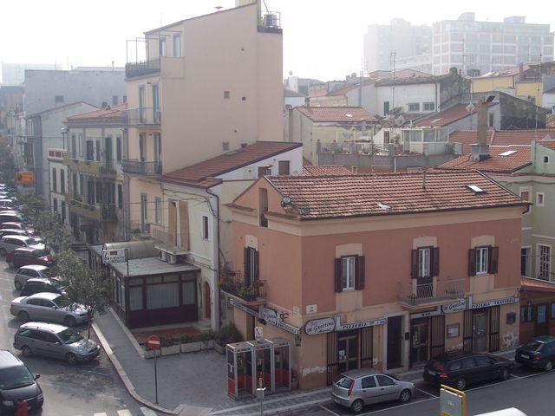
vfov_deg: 28.0
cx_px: 278
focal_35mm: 52
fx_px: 834
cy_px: 208
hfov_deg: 36.8
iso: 100
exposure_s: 1/750
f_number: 4.8
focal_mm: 10.7
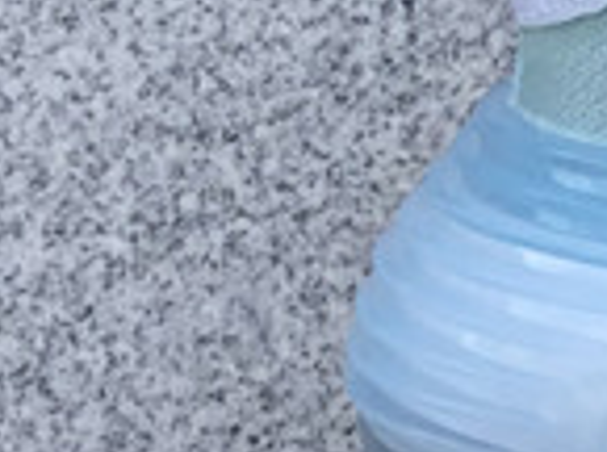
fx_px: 3376
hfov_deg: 9.0
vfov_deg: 7.7
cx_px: 1603
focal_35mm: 193
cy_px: 282
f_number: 2.4
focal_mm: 3.3
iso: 25
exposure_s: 1/382
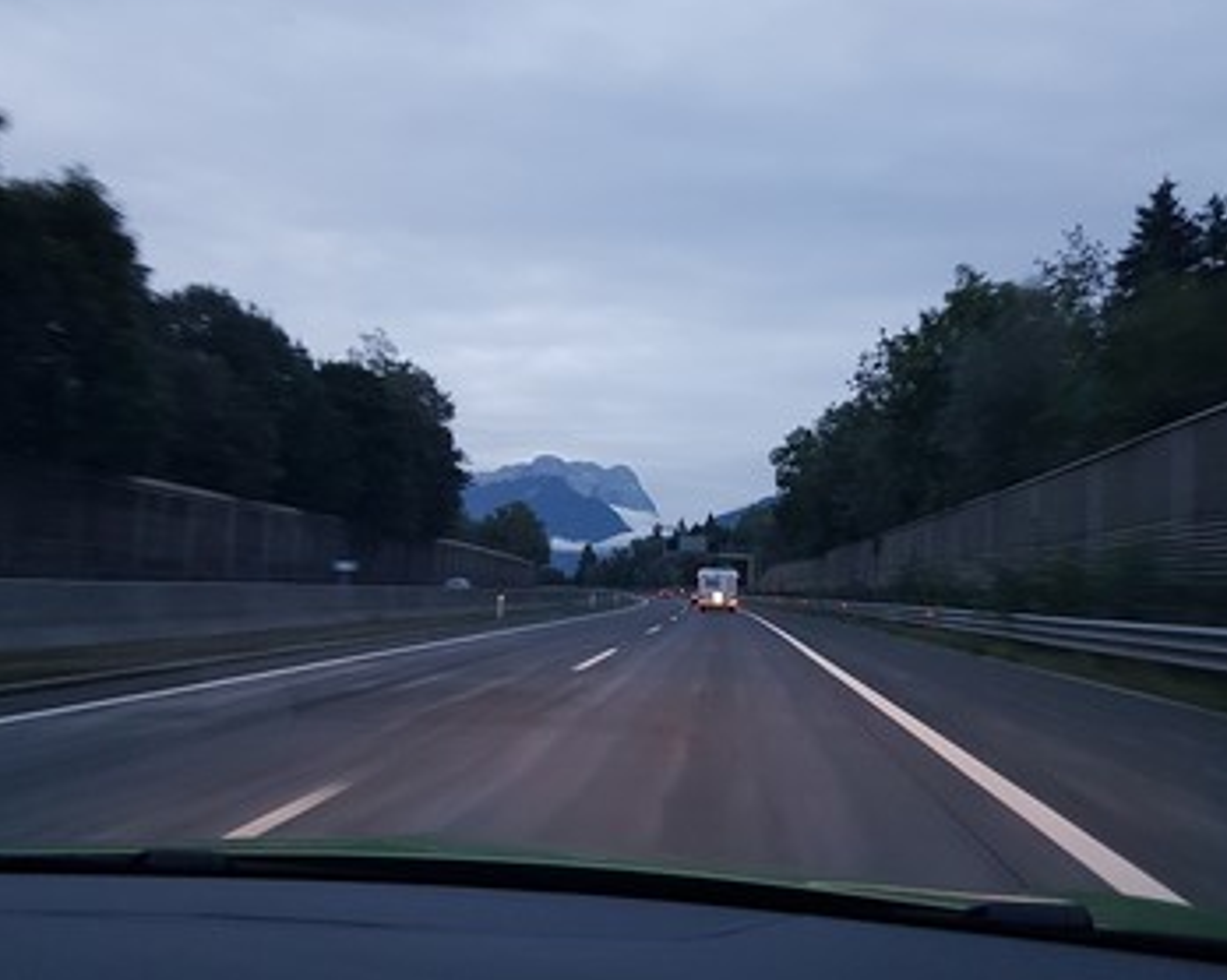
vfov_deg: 42.2
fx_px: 1270
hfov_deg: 51.6
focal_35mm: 35
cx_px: 621
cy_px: 486
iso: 200
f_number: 1.7
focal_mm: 4.2
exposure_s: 1/25
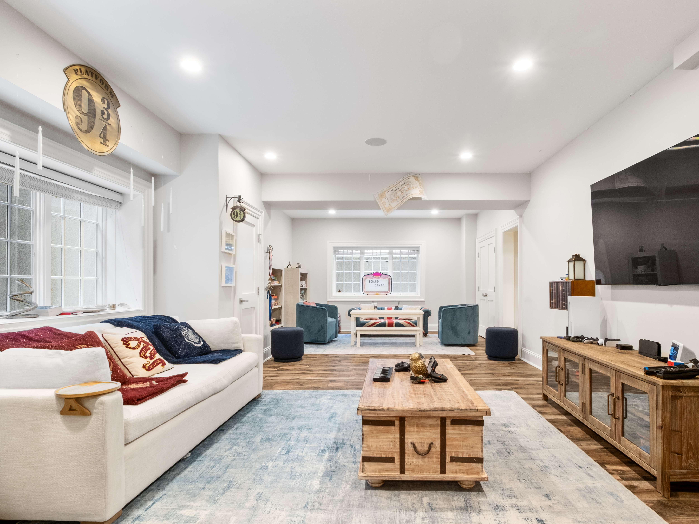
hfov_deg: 87.6
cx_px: 378
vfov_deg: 71.5
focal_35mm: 18
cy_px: 284
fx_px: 363
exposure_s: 2.5
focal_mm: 10
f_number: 9
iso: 320
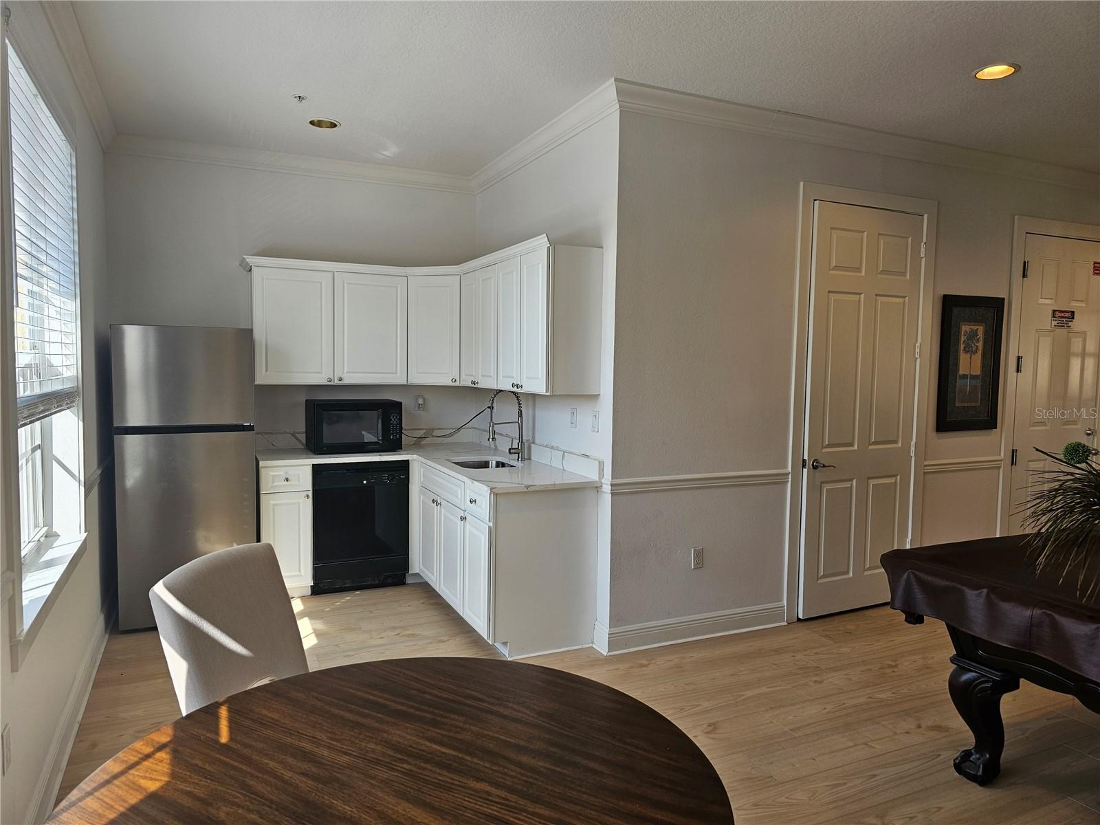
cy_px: 412
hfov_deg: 73.9
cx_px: 550
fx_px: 731
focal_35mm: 23
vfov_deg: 58.9
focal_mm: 6.3
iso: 50
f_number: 1.7
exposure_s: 1/120
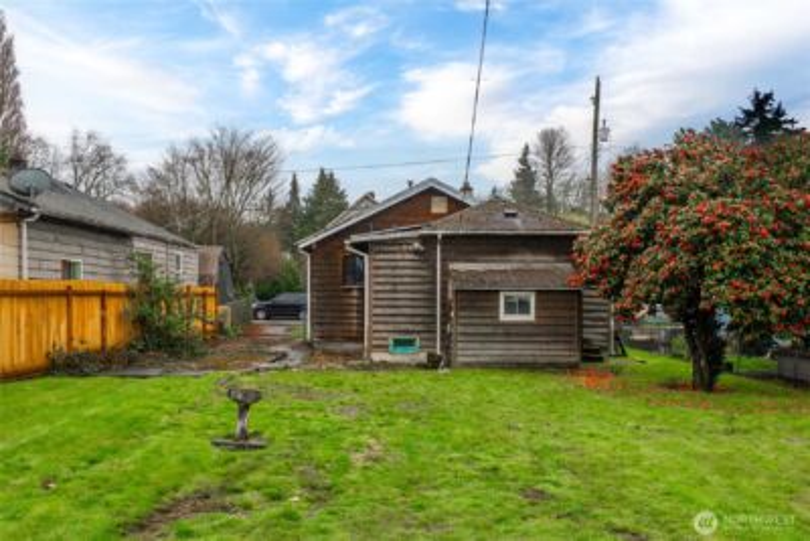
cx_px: 405
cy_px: 270
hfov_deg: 73.7
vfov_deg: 53.2
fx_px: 540
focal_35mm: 24
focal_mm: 24
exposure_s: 1/30
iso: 80
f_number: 7.1
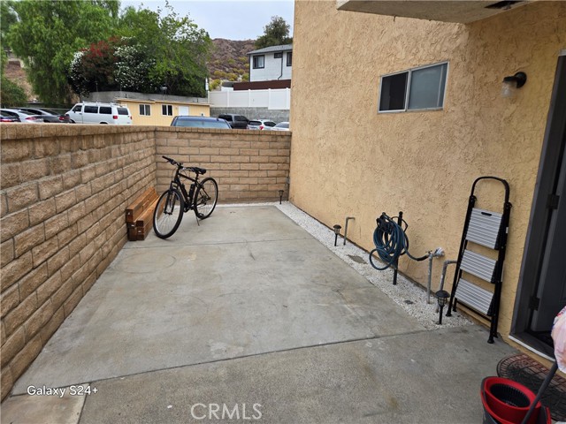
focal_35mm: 23
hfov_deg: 73.9
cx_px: 283
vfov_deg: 58.9
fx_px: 376
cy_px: 212
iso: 25
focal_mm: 5.4
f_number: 1.8
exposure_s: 1/1255
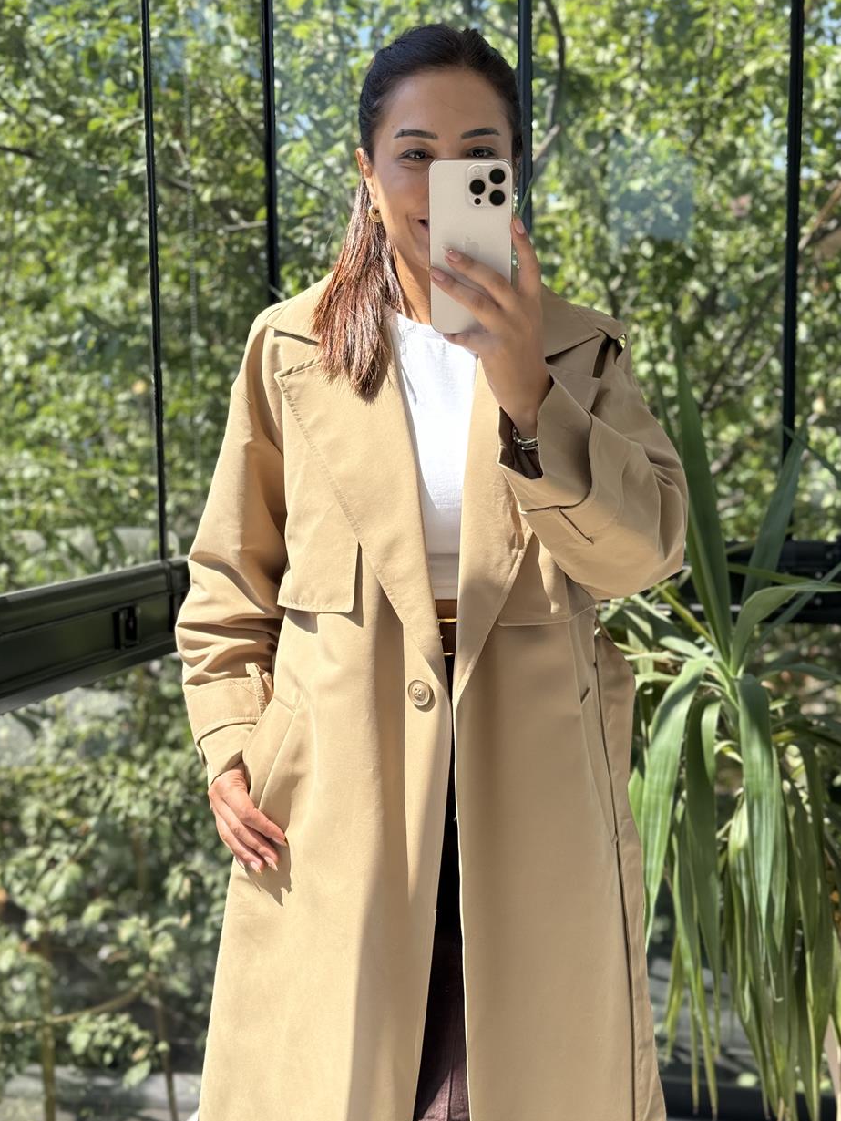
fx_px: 1684
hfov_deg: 28.0
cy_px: 568
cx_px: 453
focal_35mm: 52
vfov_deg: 36.8
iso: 80
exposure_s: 1/747
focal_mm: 6.76
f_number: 1.78
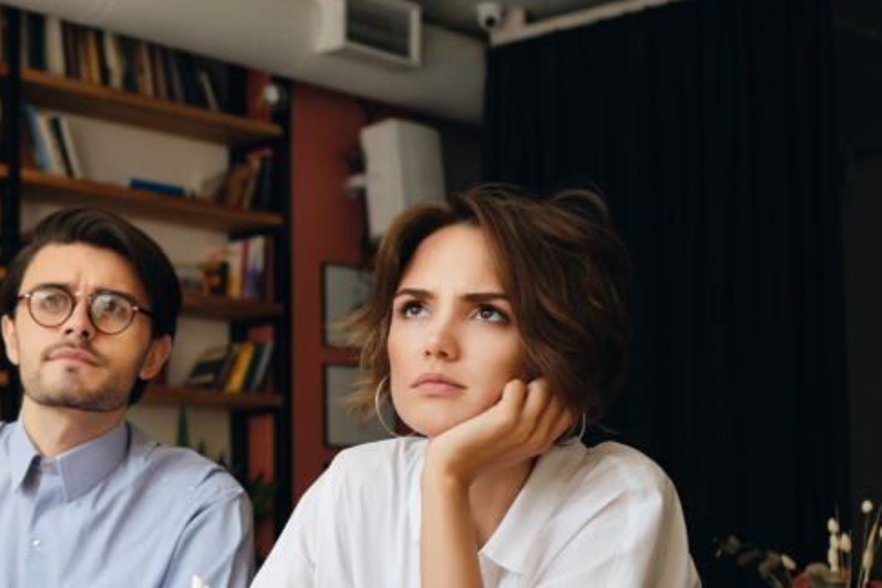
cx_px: 26
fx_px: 1813
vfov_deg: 18.3
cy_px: 452
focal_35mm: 74
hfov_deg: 26.1
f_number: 2
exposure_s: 1/250
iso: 640
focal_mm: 23
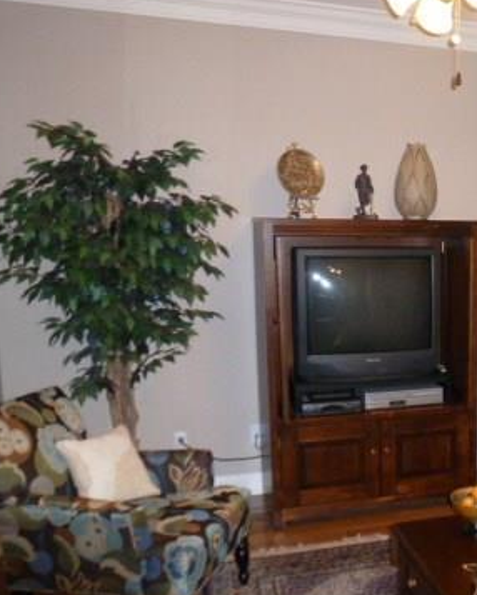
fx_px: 741
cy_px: 348
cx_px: 507
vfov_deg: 43.6
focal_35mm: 42
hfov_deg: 32.1
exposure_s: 1/60
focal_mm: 4.3
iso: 640
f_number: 3.3
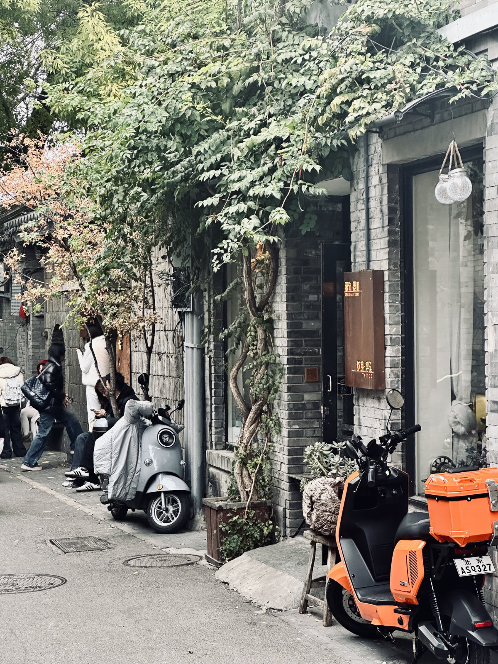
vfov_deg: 25.3
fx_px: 1477
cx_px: 249
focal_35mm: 77
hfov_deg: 19.1
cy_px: 332
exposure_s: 1/99
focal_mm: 9
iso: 100
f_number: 2.8
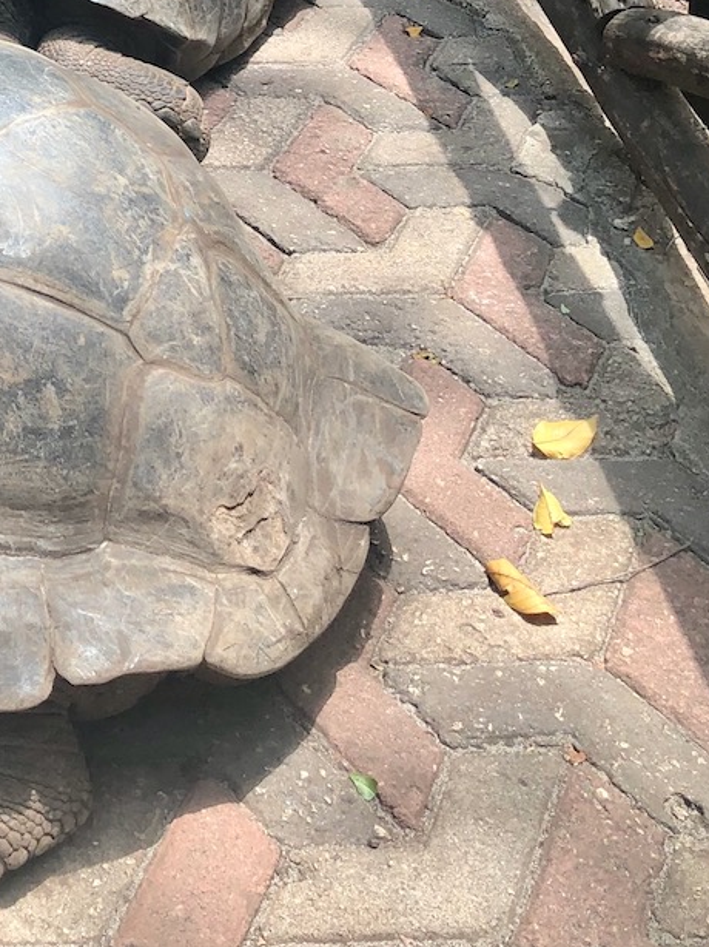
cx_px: -99
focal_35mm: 73
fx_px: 1995
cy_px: -120
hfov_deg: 19.2
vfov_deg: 24.7
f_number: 1.8
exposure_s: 1/322
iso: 20
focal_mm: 4
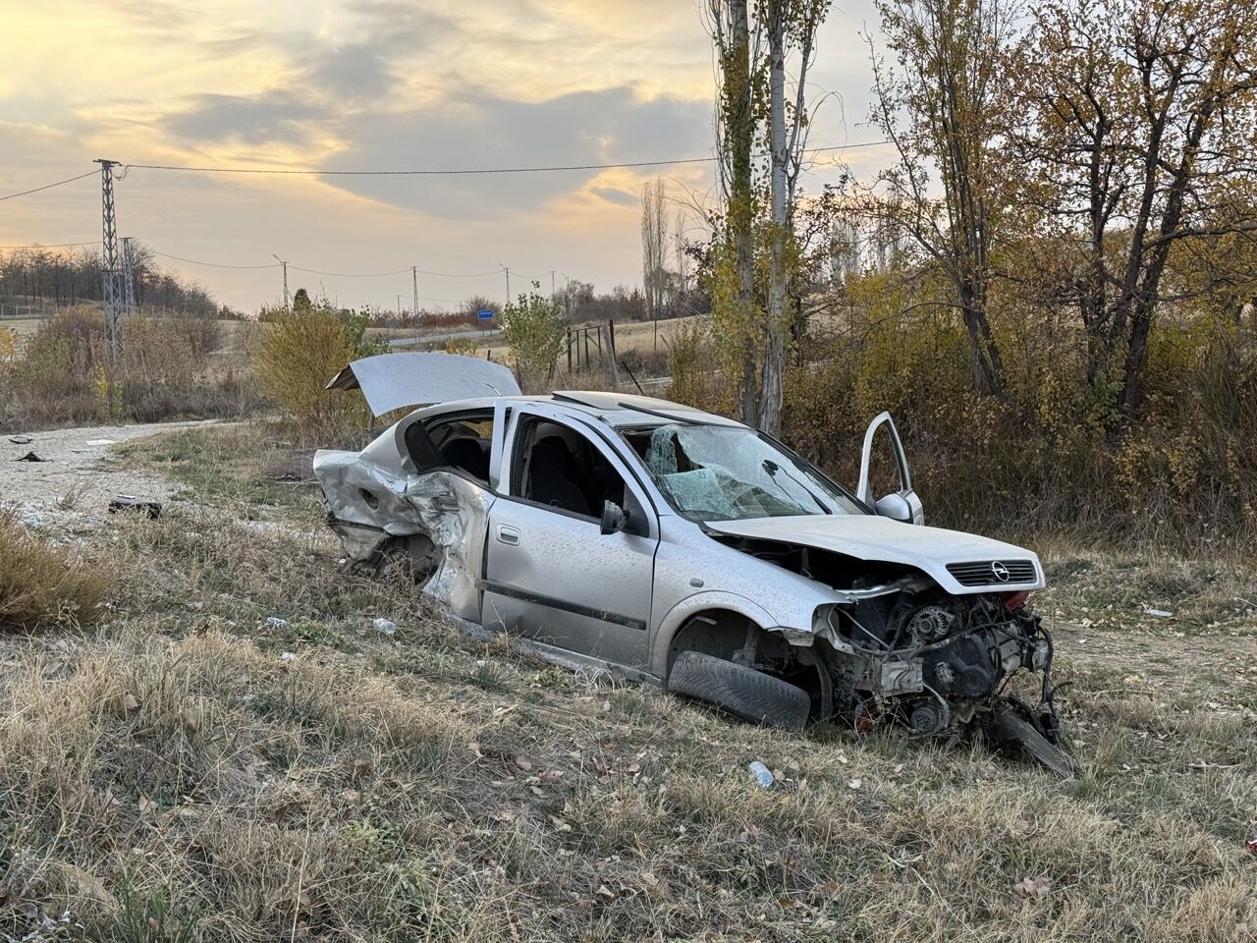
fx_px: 1743
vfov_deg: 30.3
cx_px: 628
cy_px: 472
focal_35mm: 48
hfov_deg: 39.7
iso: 64
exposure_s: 1/159
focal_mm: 6.76
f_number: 1.78
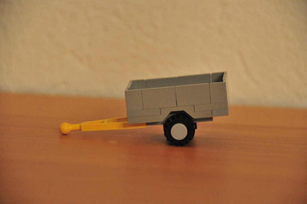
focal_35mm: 300
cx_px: 154
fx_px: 2555
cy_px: 102
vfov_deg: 4.6
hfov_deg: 6.9
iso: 1250
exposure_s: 1/13
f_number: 5.6
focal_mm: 200
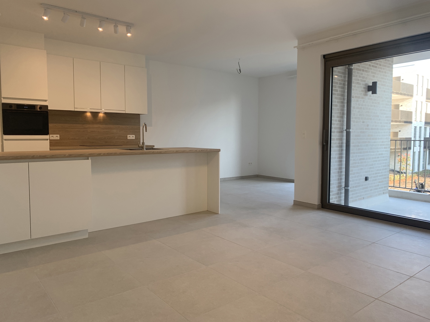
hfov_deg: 67.3
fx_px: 323
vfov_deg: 53.1
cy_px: 161
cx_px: 215
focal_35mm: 26
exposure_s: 1/121
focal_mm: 4.25
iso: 50
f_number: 1.8
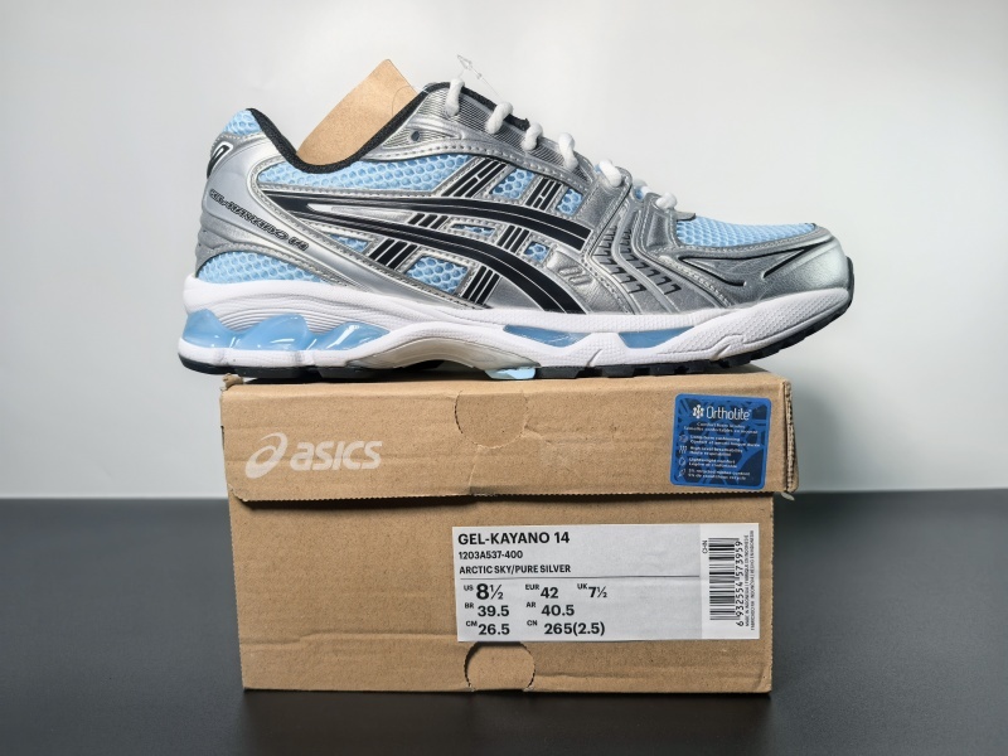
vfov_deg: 51.4
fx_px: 786
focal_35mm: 27
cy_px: 378
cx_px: 504
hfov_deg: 65.3
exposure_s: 1/474
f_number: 2
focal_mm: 6.98
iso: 50
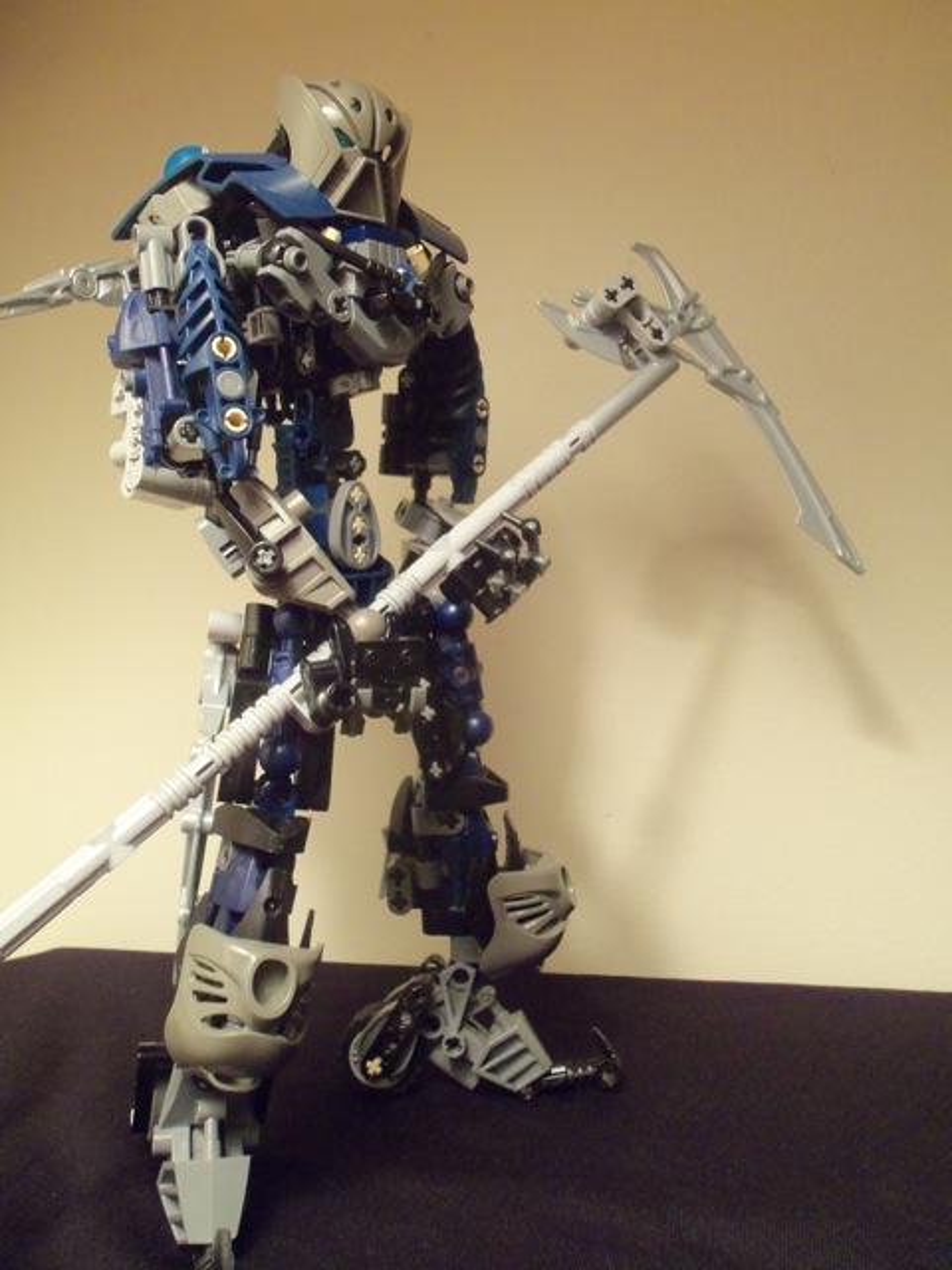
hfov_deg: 48.2
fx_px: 1063
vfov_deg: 61.7
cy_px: 635
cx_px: 476
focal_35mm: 29
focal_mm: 5.2
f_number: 3.4
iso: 250
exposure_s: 1/30
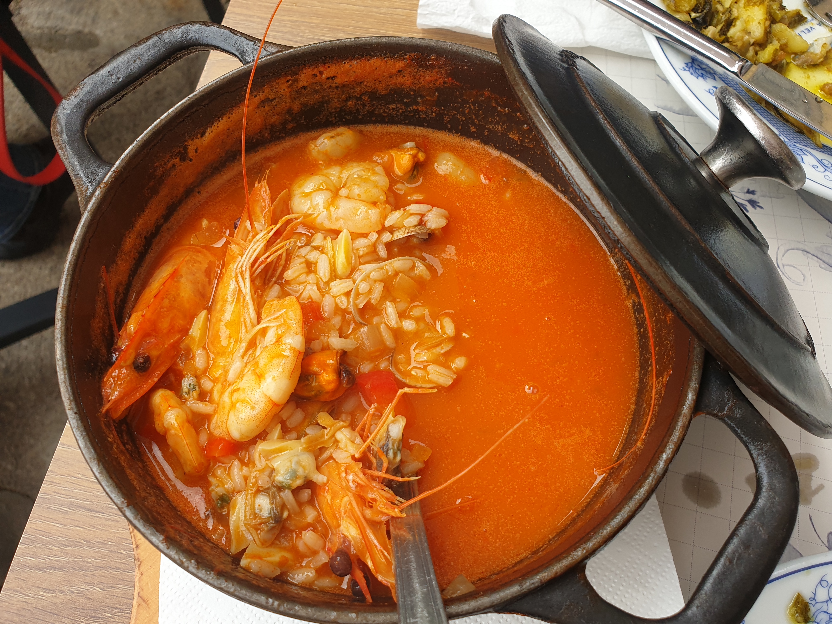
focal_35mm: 26
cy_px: 312
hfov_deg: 67.3
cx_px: 416
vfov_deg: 53.1
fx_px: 625
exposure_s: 1/428
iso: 50
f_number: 2.4
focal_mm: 4.3
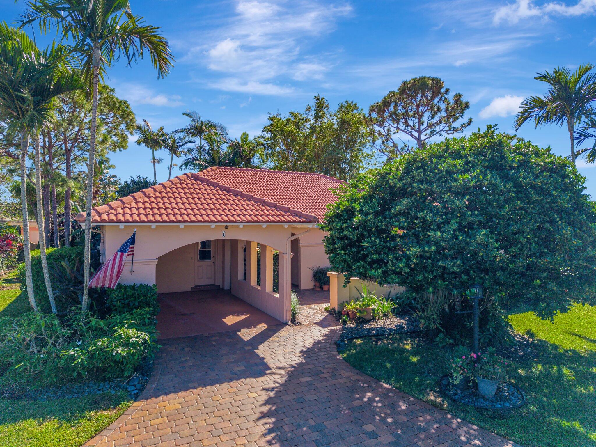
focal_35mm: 24
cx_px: 298
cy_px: 224
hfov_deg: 71.6
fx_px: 413
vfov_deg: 56.8
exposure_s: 1/3000
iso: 200
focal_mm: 8.67
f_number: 1.8
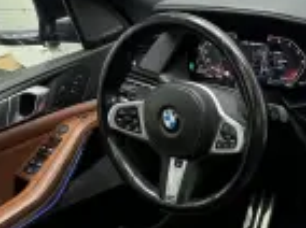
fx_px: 538
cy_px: 204
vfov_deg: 23.3
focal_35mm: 61
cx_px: 375
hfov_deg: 27.6
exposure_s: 1/51
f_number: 1.78
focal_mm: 6.76
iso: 400
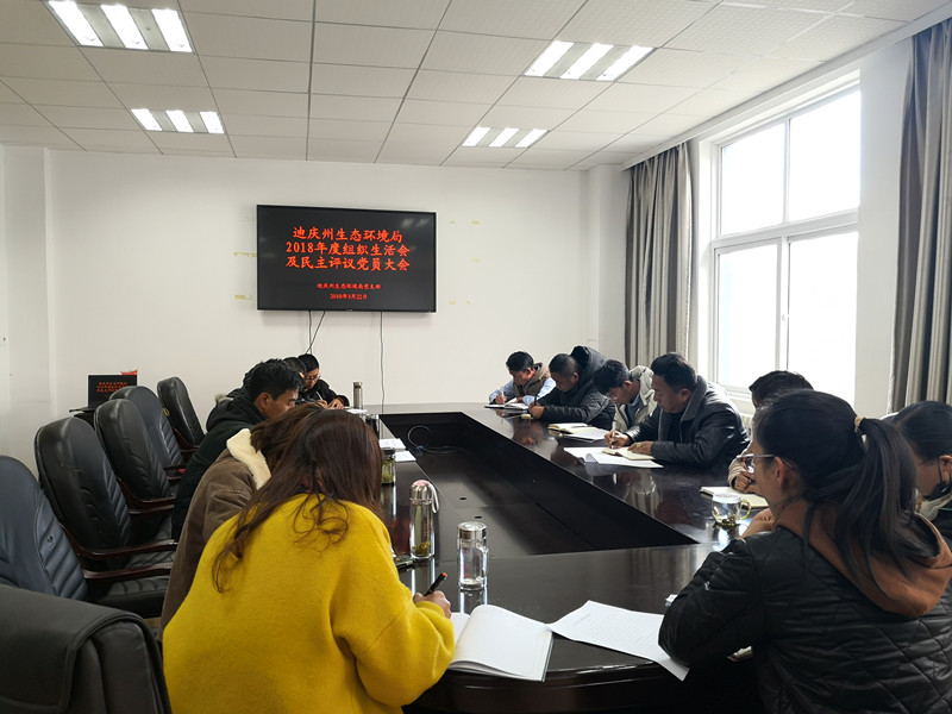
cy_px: 357
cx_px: 476
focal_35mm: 27
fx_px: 743
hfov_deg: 65.3
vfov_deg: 51.4
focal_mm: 3.95
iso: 100
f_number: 1.6
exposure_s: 1/50
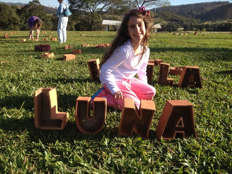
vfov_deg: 40.7
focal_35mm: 35
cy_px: 87
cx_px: 116
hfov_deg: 52.6
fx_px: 235
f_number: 2.4
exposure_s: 1/849
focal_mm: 4.28
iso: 64
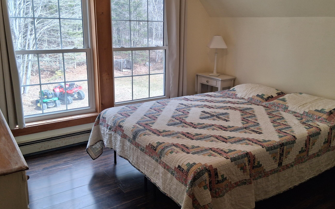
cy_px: 96
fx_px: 292
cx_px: 175
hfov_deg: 59.6
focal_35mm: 32
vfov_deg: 39.4
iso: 40
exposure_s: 1/120
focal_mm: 3.98
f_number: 1.8
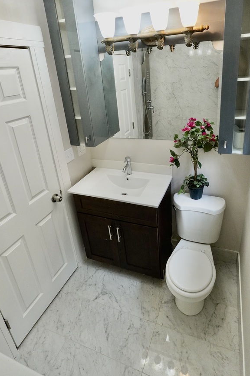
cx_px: 145
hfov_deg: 60.1
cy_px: 150
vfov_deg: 81.2
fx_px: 215
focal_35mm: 21
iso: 1600
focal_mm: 11
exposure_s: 1/160
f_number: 4
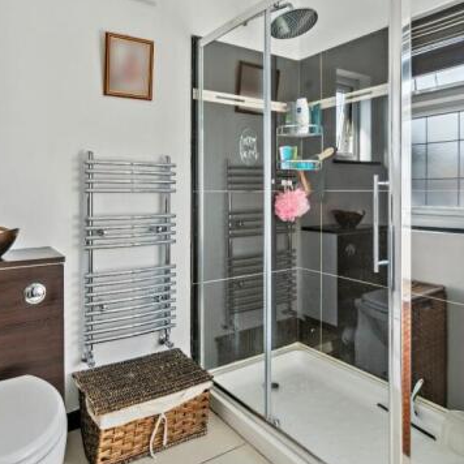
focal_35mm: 25
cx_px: 223
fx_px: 379
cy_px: 197
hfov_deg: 62.9
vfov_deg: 62.6
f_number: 9
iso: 400
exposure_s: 1/60
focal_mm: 16
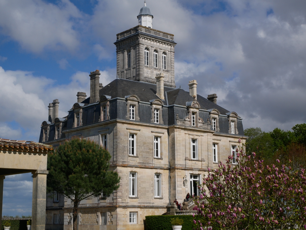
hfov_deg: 32.2
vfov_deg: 24.4
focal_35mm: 60
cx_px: 153
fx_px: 531
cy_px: 115
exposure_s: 1/800
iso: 200
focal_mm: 30
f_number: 10
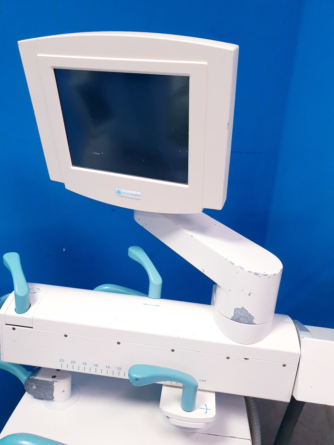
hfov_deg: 53.1
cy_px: 222
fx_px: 334
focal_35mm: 26
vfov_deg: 67.3
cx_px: 167
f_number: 2.4
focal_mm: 4.3
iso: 400
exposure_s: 1/50
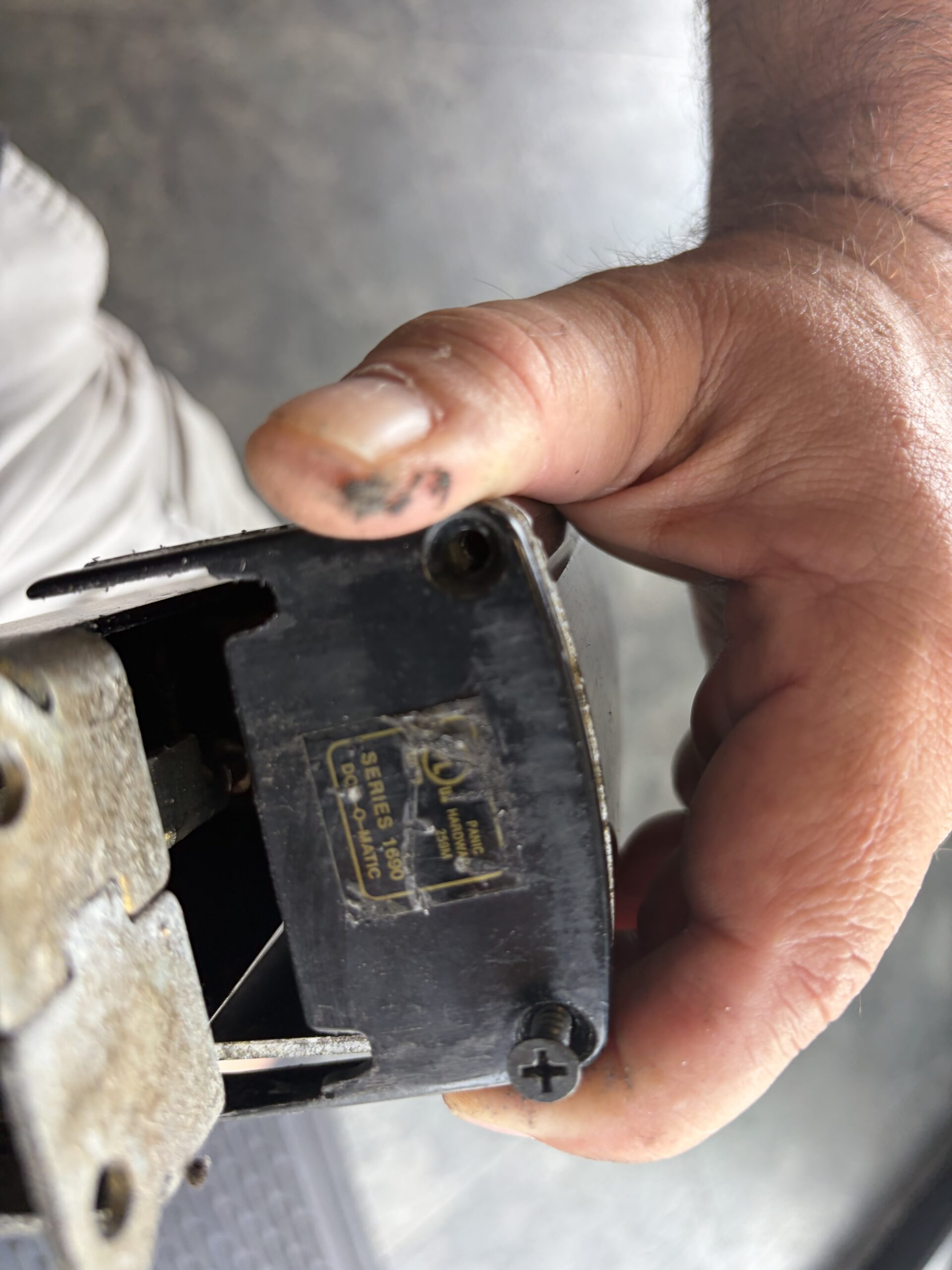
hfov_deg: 53.1
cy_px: 635
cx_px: 476
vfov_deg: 67.3
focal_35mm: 26
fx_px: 953
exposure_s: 1/122
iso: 64
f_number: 1.6
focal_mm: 5.96
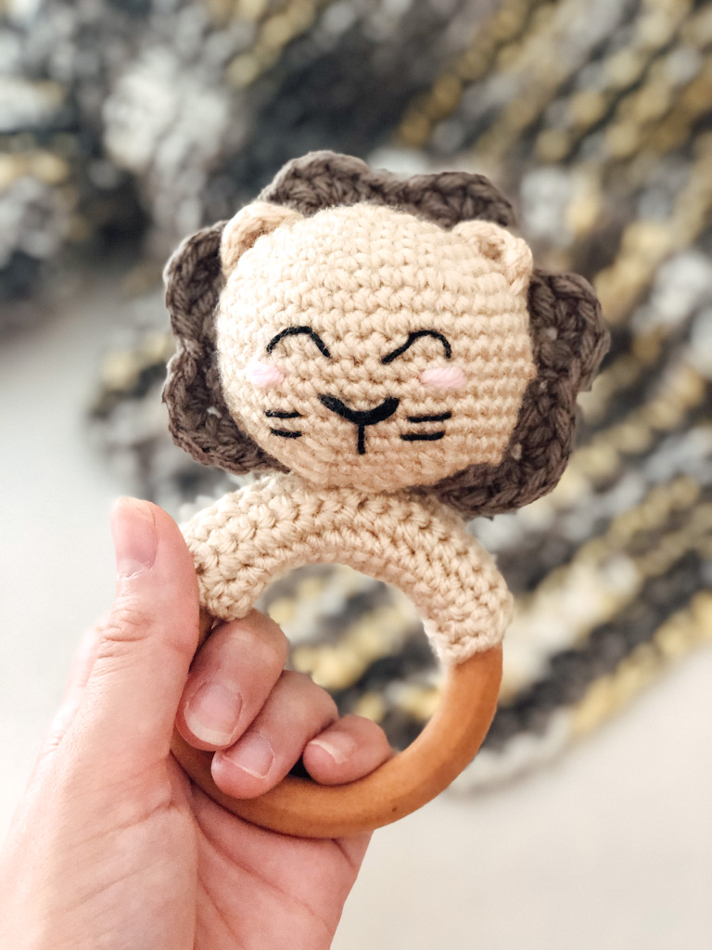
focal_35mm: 57
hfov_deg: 25.7
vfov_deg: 33.8
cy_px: 475
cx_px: 356
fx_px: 1563
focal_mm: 6.6
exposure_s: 1/30
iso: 400
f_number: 2.8
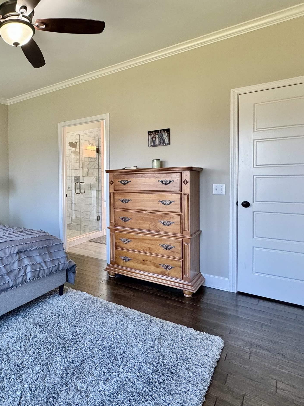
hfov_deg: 51.8
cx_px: 30
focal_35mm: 23
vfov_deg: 73.8
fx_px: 269
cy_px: 186
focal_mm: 2.22
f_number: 2.2
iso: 250
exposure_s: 1/60
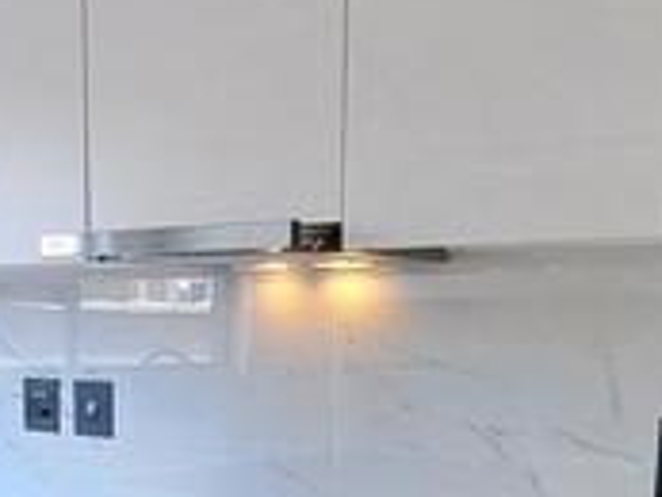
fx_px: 1148
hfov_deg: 32.0
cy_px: 573
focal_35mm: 60
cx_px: 256
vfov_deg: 22.7
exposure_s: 1/100
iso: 64
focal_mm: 1.74
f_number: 2.2
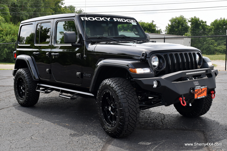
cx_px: 114
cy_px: 76
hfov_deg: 53.1
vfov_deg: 36.9
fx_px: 227
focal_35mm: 36
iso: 400
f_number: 8
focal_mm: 24
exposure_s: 1/250
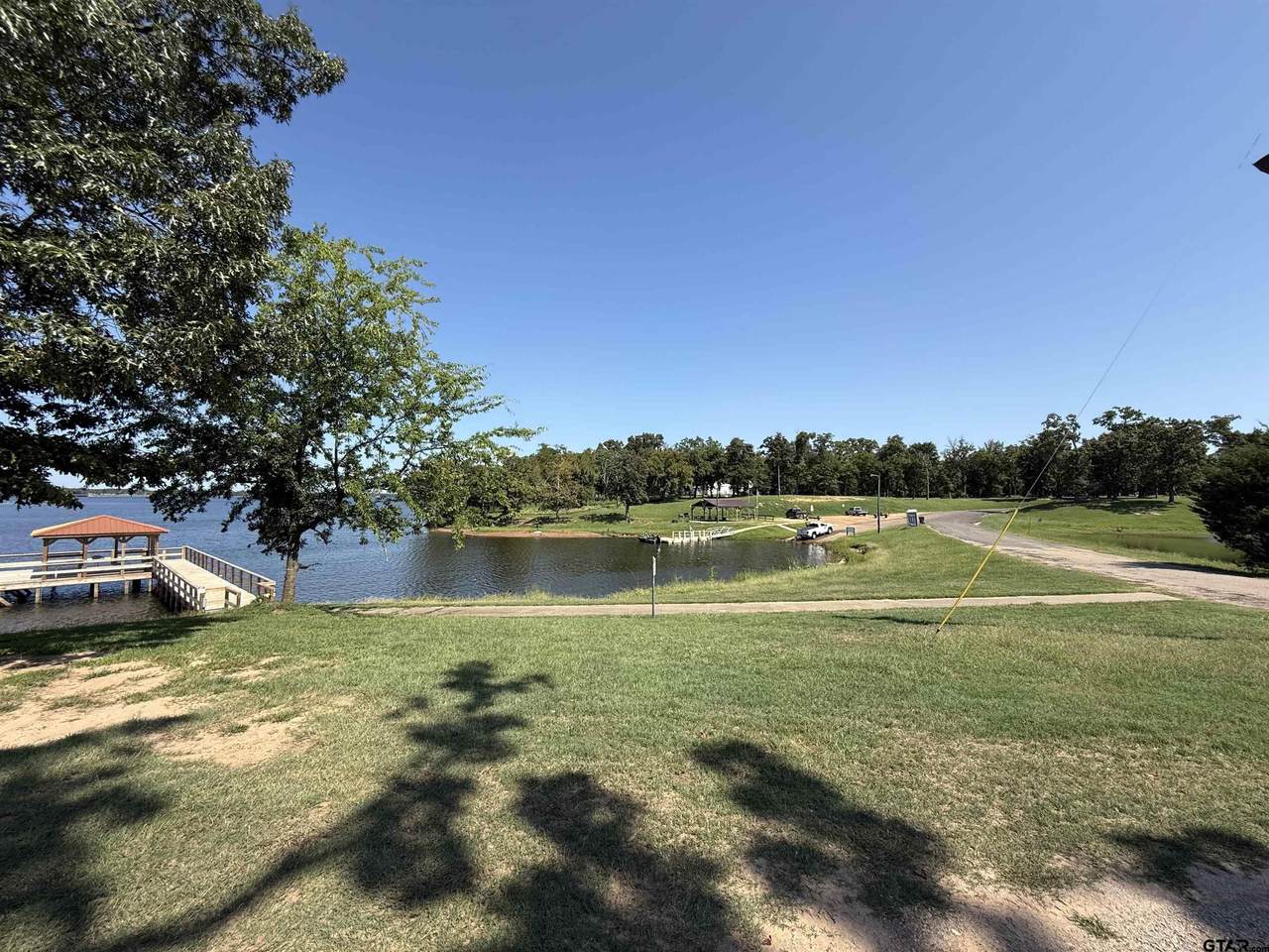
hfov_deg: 102.1
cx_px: 634
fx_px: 513
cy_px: 476
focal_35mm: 14
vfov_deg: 85.7
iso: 50
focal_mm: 2.22
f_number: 2.2
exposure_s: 1/1745
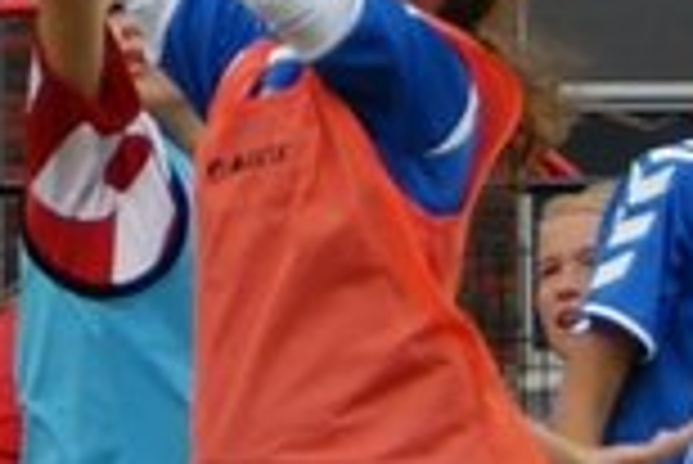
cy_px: -209
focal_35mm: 408
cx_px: -369
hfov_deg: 5.0
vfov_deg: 3.4
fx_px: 7859
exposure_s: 1/320
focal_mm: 35
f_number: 4.5
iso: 100
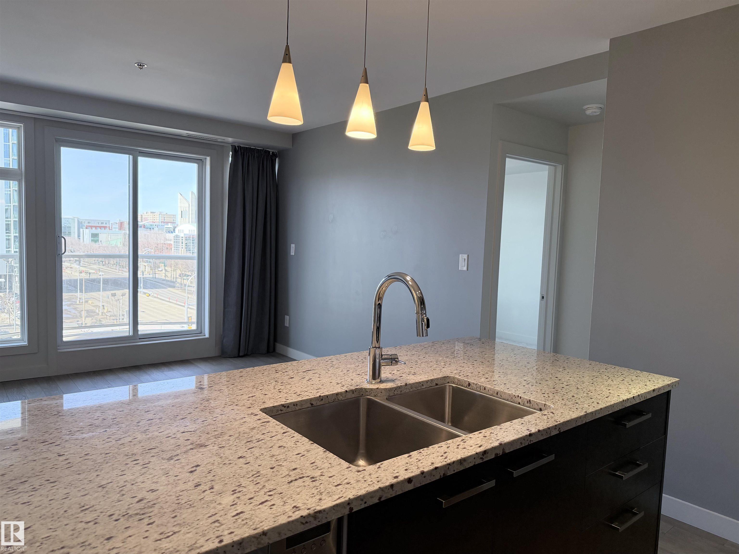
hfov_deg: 71.6
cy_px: 277
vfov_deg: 56.8
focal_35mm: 24
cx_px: 370
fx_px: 512
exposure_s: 1/206
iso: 200
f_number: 1.78
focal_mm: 6.76
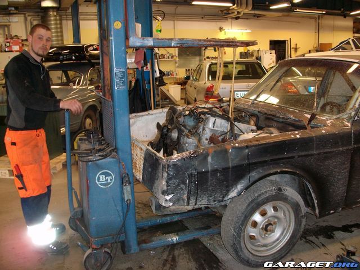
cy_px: 135
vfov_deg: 44.2
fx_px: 333
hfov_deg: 56.8
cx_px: 180
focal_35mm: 32
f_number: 2.9
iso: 145
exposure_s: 1/40
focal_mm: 5.7
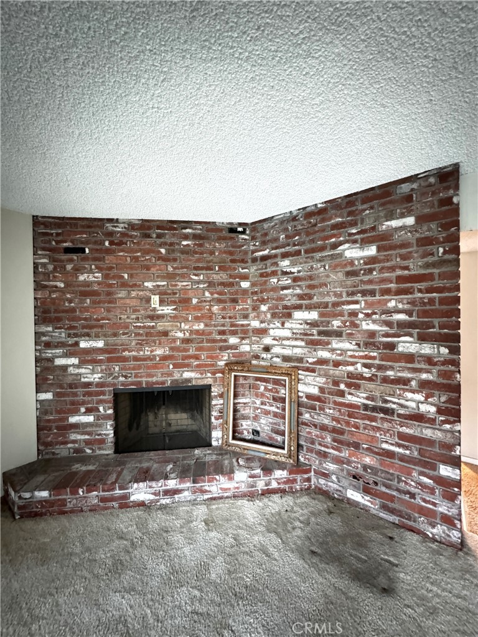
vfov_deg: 102.1
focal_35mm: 14
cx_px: 239
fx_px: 258
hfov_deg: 85.7
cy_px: 318
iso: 2000
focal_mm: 2.22
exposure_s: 1/17
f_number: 2.2
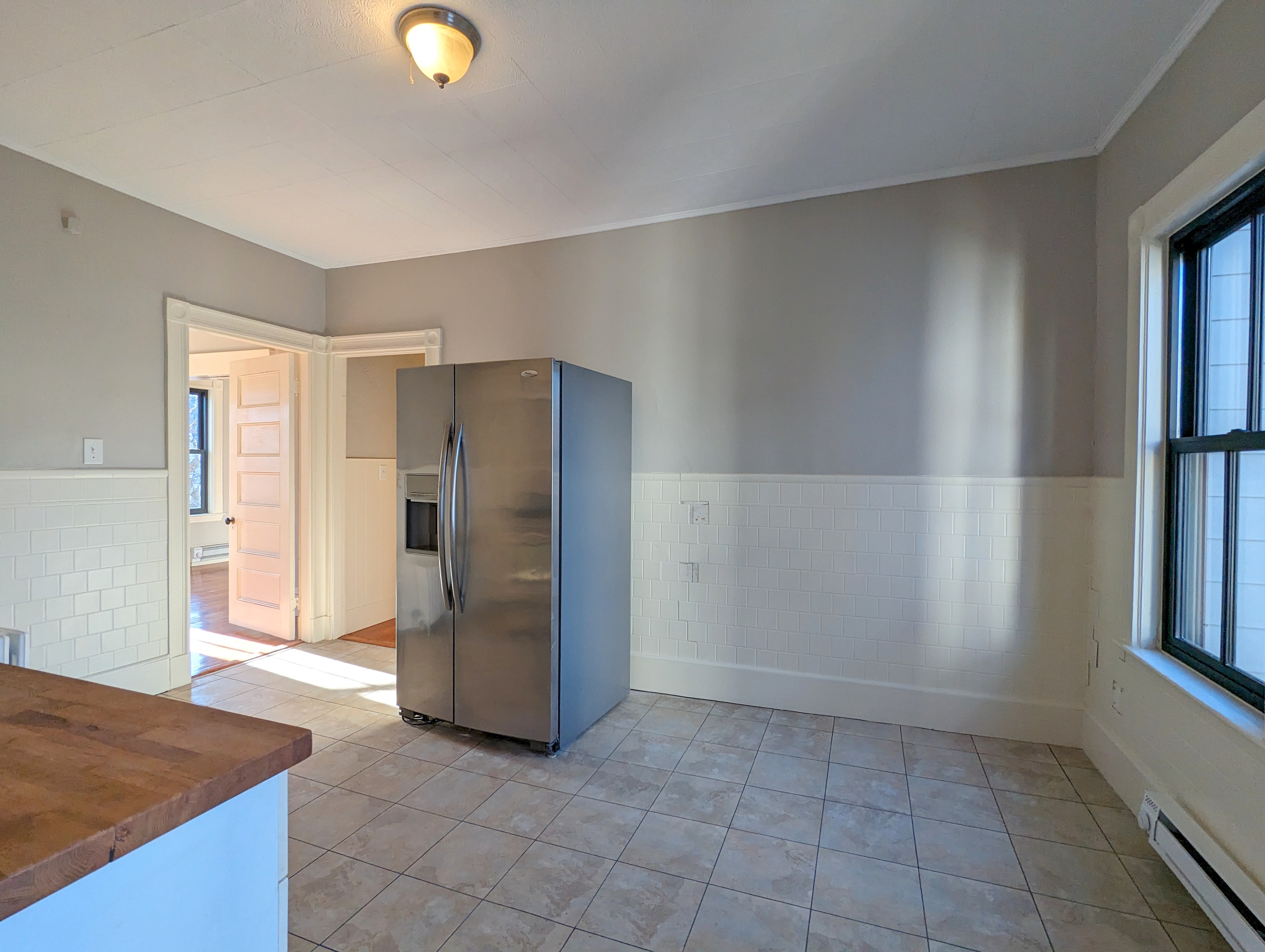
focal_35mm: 16
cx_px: 632
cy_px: 476
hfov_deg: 94.4
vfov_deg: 78.2
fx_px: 586
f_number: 2.2
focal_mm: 2.35
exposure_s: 1/60
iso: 74
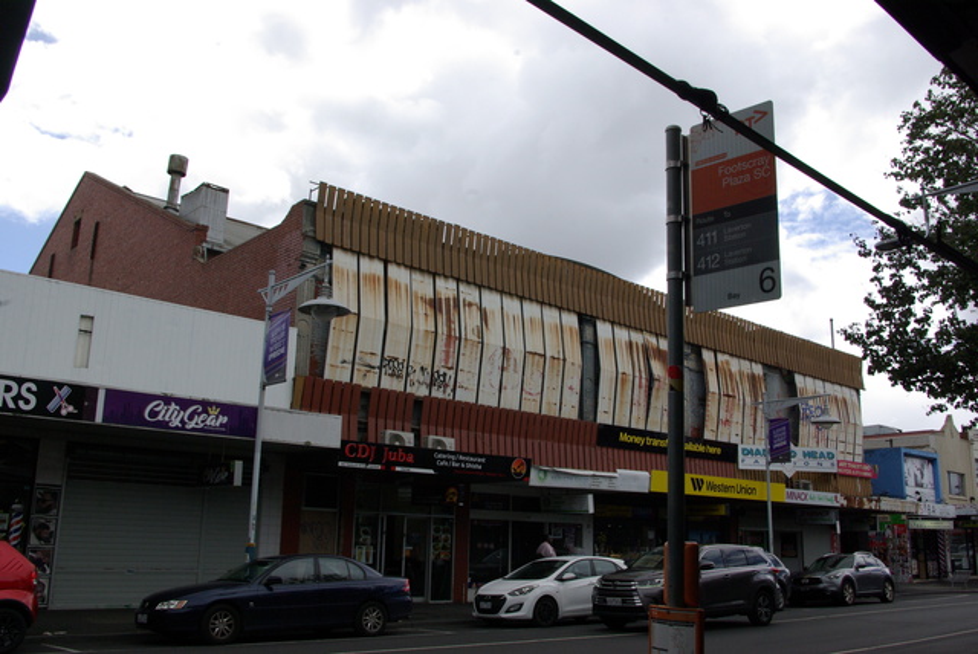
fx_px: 857
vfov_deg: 41.8
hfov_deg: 59.4
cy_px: 327
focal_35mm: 32
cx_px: 489
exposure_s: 1/250
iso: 400
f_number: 13
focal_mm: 21
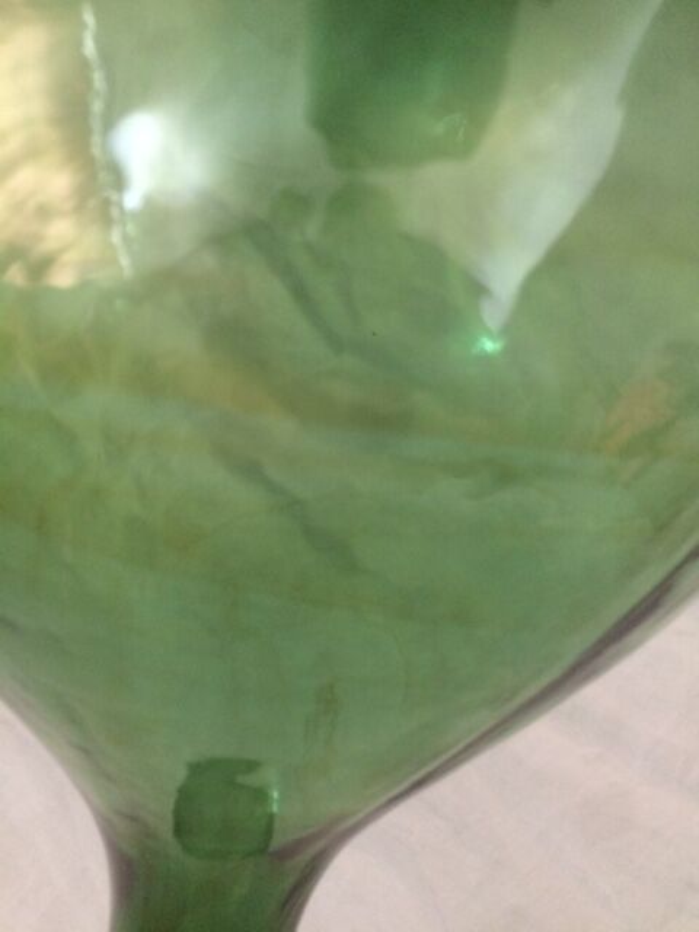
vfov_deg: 61.7
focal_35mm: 29
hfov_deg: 48.2
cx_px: 350
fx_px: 781
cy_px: 466
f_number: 2.2
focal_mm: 4.15
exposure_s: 1/17
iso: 250
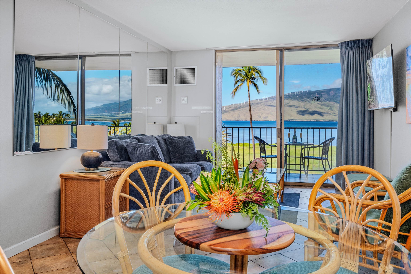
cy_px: 137
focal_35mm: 31
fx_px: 354
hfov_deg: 60.3
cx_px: 206
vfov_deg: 42.3
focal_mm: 31
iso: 320
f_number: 13
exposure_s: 1/13
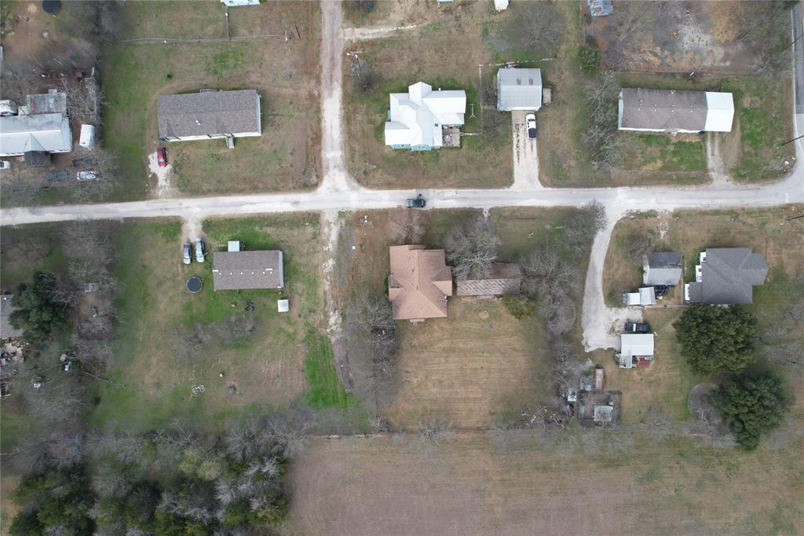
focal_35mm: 22
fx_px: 491
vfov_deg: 57.2
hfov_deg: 78.6
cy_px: 268
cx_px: 402
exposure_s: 1/500
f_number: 2.8
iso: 110
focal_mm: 8.38
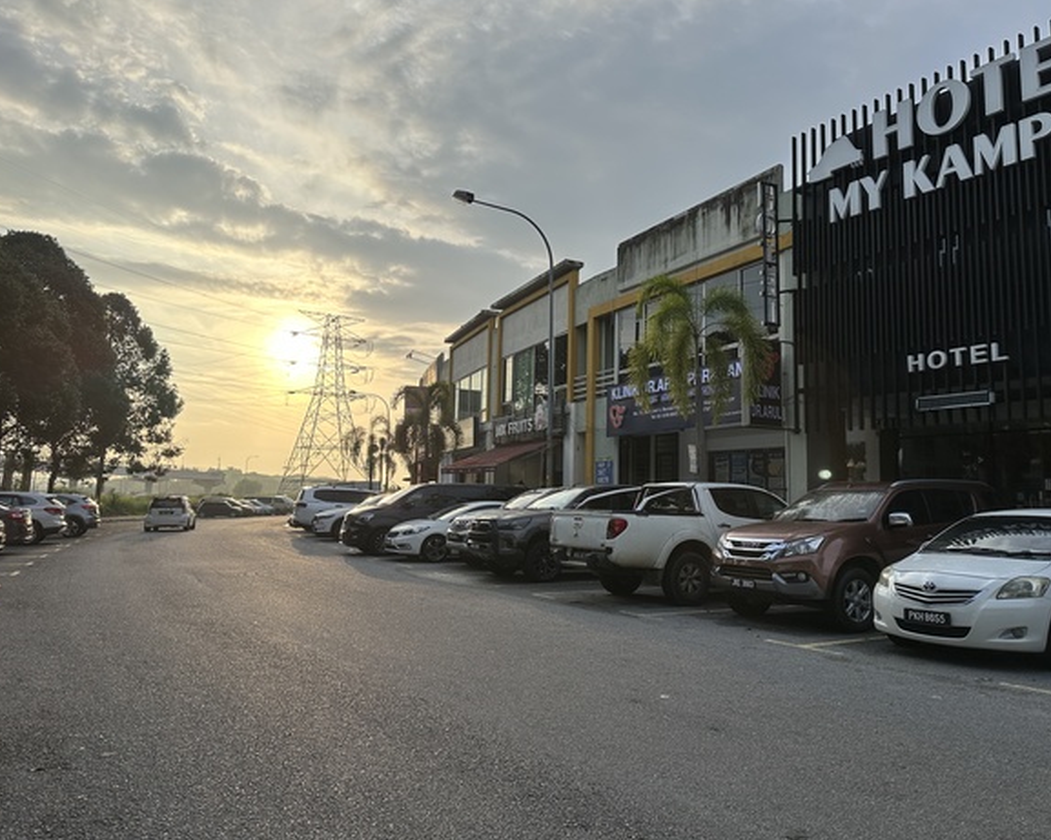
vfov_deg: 54.9
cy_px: 406
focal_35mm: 26
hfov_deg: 66.0
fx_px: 808
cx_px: 556
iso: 80
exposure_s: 1/4184
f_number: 1.78
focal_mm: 6.86
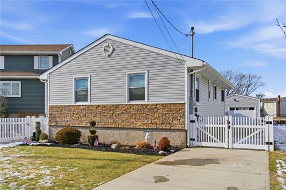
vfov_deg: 43.6
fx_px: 238
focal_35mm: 30
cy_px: 95
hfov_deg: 61.9
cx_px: 143
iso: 250
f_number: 9
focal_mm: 30
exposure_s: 1/2500
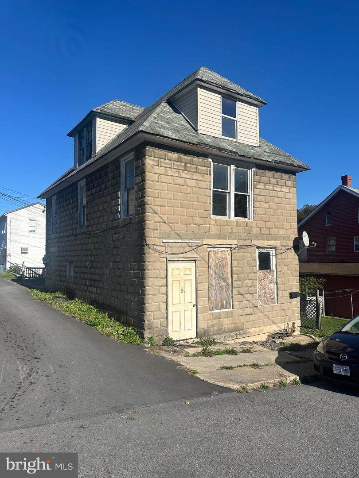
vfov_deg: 71.6
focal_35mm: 24
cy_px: 239
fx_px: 332
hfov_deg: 56.8
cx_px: 180
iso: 80
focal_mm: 6.86
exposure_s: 1/5848
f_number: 1.78
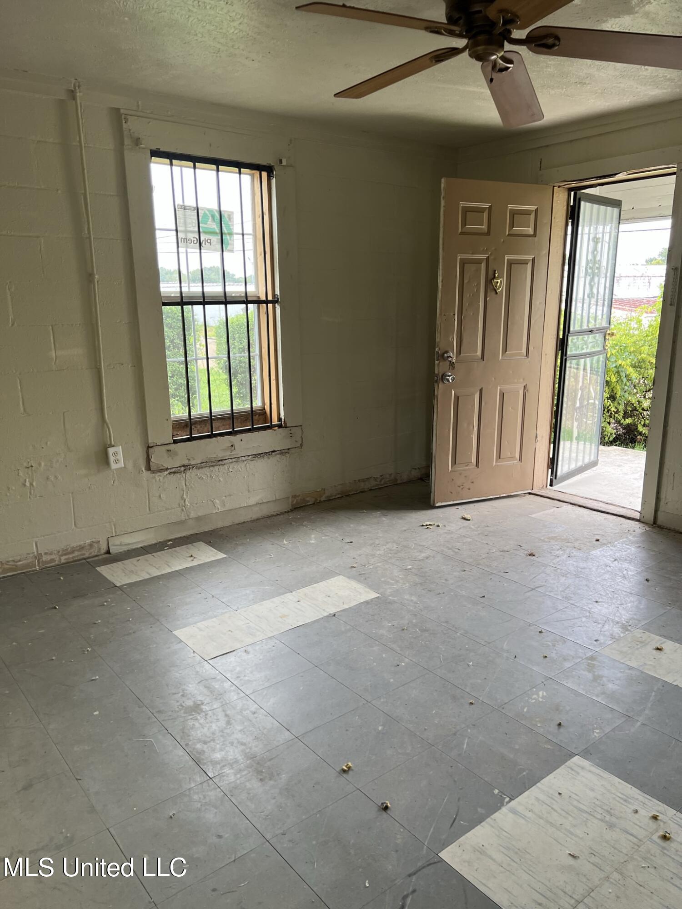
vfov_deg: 67.3
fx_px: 683
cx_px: 341
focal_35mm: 26
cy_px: 454
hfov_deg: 53.1
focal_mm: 5.7
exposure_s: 1/121
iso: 80
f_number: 1.5
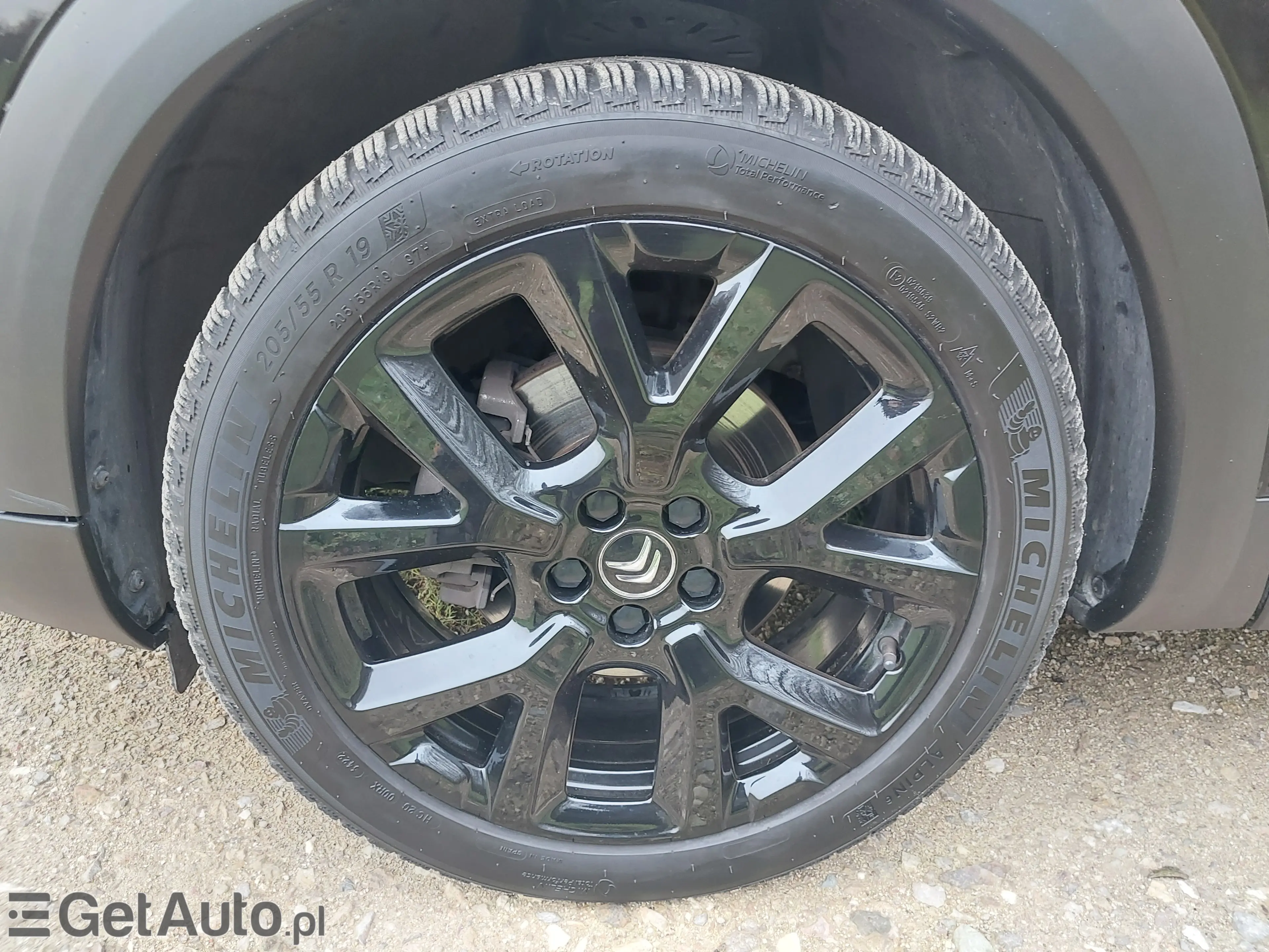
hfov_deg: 60.0
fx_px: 1100
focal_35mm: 30
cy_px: 476
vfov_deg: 46.8
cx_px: 634
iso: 200
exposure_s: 1/50
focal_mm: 4.6
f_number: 1.8
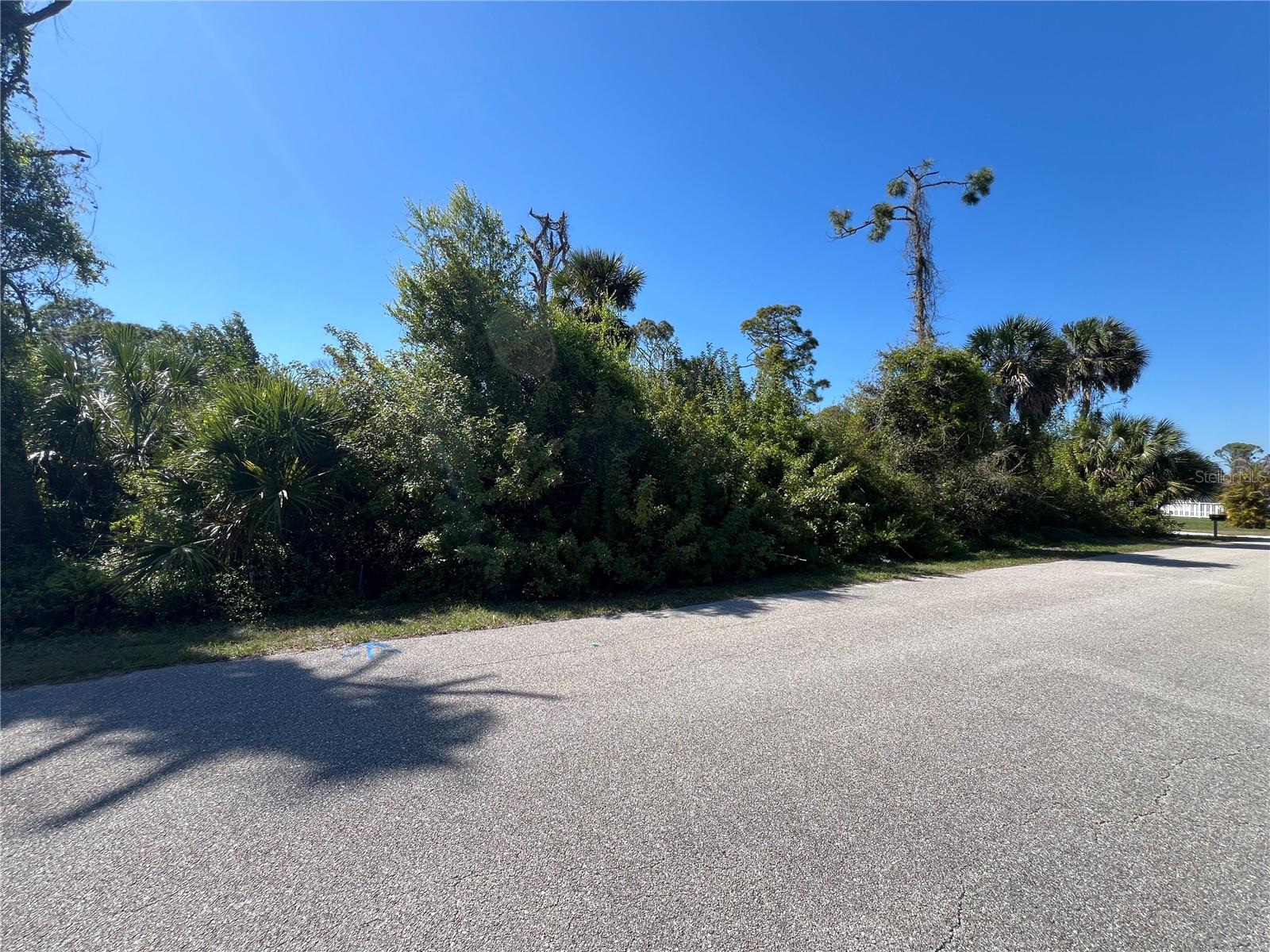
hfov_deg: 106.2
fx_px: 477
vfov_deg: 89.9
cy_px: 476
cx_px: 635
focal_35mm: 13
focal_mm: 1.57
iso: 32
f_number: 1.8
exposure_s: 1/769
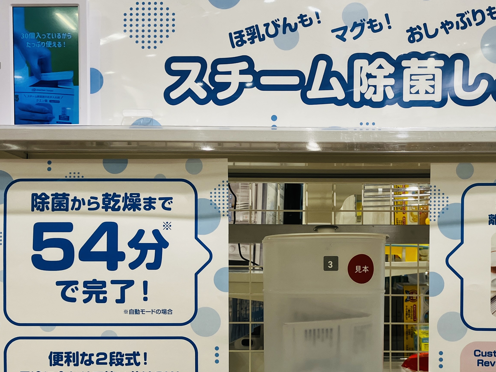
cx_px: 346
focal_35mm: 49
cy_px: 273
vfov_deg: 29.3
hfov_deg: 38.3
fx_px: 702
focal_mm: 3.99
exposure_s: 1/120
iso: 40
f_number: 1.8
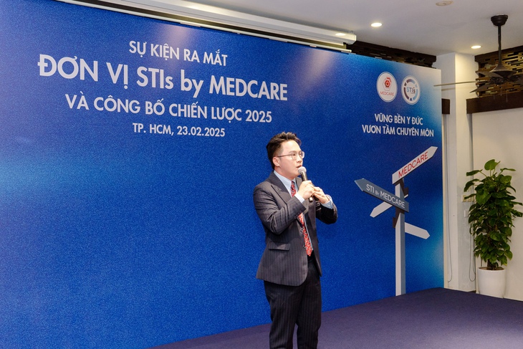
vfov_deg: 36.9
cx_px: 262
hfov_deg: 53.1
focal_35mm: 36
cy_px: 174
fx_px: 523
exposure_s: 1/160
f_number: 2.8
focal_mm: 24
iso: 1250
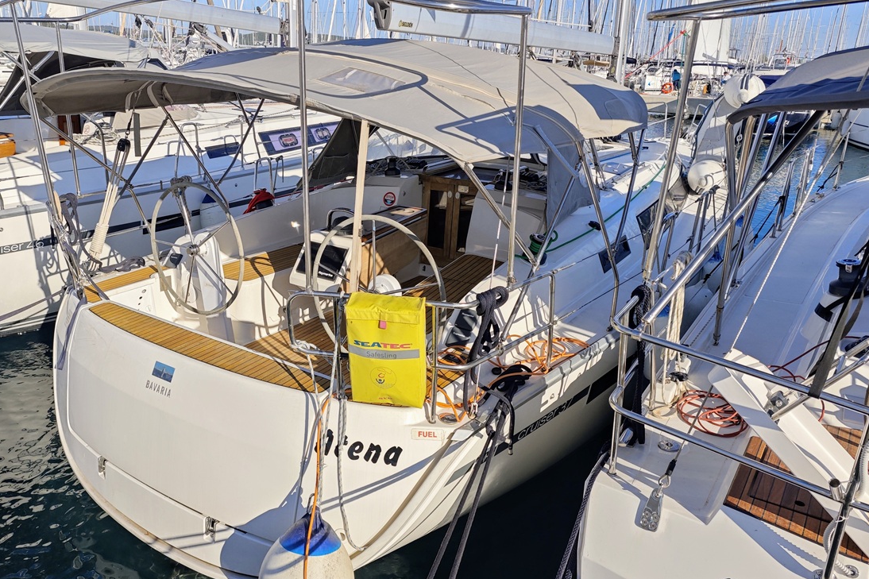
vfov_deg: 46.4
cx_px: 365
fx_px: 676
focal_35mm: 28
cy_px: 279
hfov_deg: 65.1
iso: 50
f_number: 1.6
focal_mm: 6.55
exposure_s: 1/4568
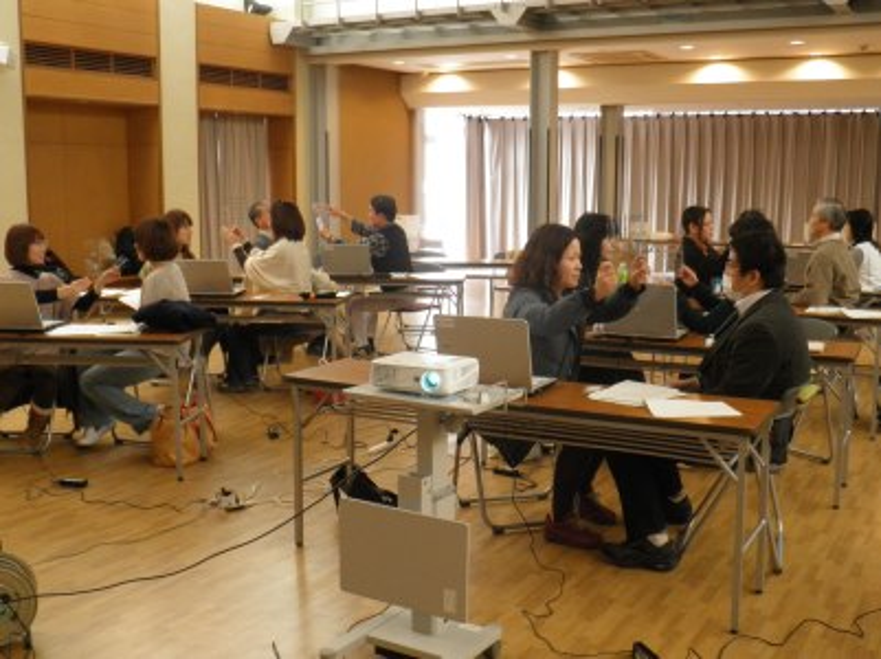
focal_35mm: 34
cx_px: 440
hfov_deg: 54.0
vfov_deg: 41.7
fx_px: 865
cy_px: 330
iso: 200
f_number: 3.5
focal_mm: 6.1
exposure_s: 1/13
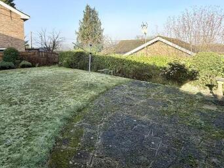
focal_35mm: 24
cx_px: 97
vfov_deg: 55.9
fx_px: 155
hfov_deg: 71.2
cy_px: 59
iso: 50
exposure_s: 1/1087
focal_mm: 2.22
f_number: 2.2
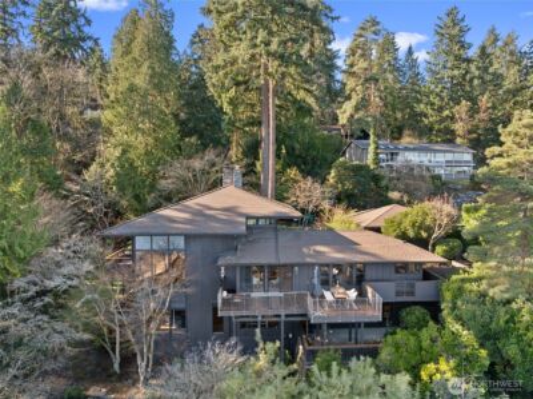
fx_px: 369
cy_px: 200
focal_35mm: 24
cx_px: 266
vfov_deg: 56.7
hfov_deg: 71.7
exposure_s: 1/320
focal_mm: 12.29
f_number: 2.8
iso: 330
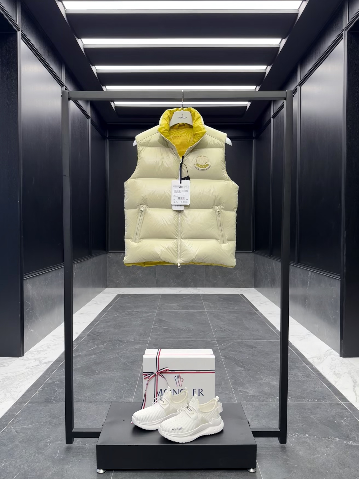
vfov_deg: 71.6
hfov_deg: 56.8
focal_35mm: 24
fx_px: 332
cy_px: 240
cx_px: 180
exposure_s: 1/100
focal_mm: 6.76
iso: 100
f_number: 1.78
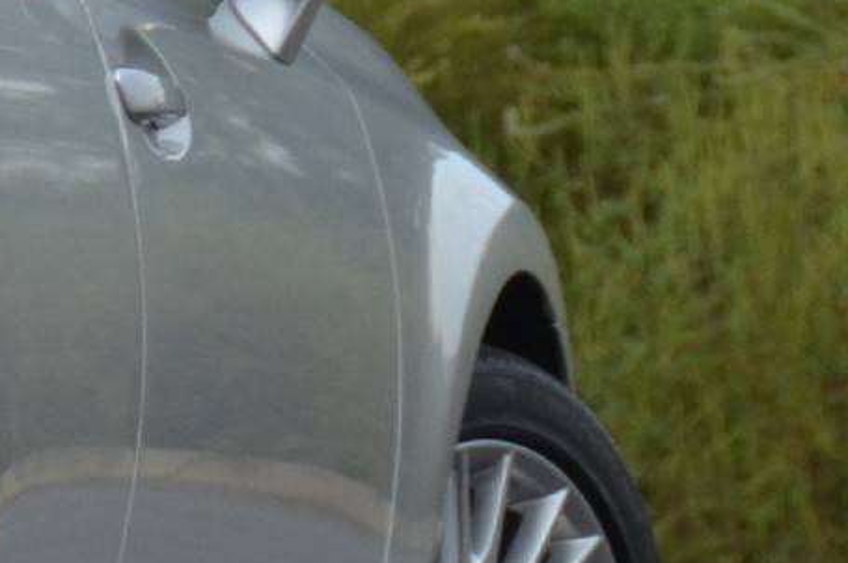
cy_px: 67
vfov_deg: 1.2
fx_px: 26150
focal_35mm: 1112
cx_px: -936
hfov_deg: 1.9
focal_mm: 135
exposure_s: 1/800
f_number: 5.6
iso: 800
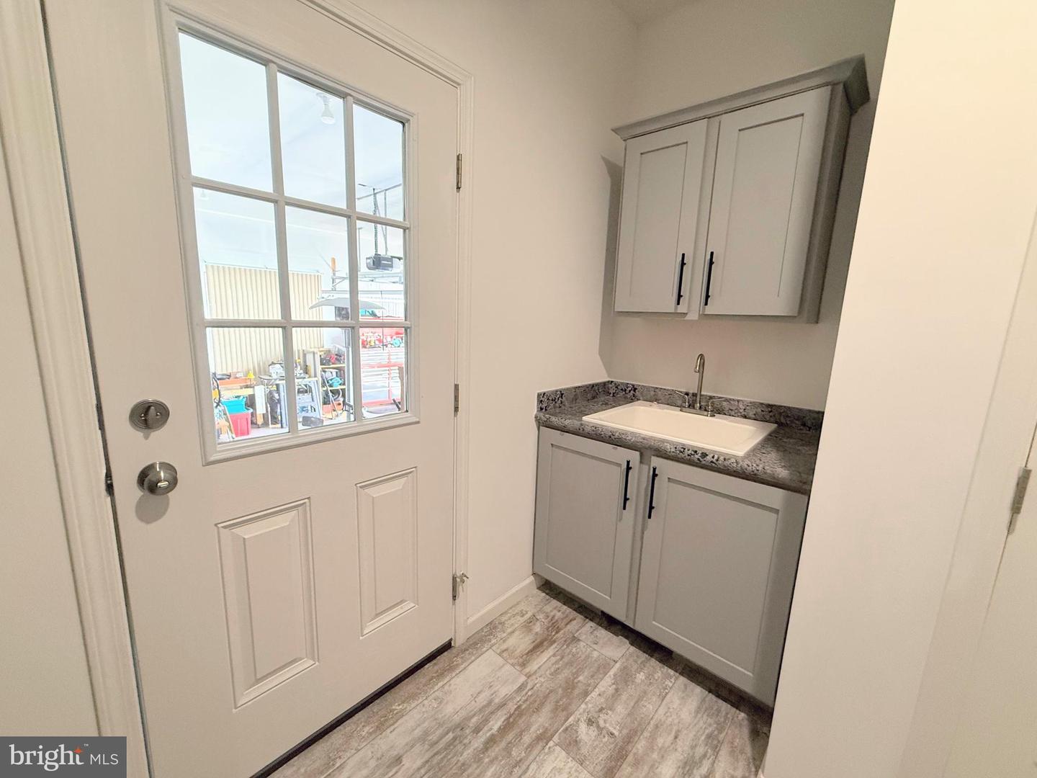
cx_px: 518
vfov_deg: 85.7
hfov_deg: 102.1
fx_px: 419
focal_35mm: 14
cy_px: 389
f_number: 2.2
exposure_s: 1/120
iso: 400
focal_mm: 2.22
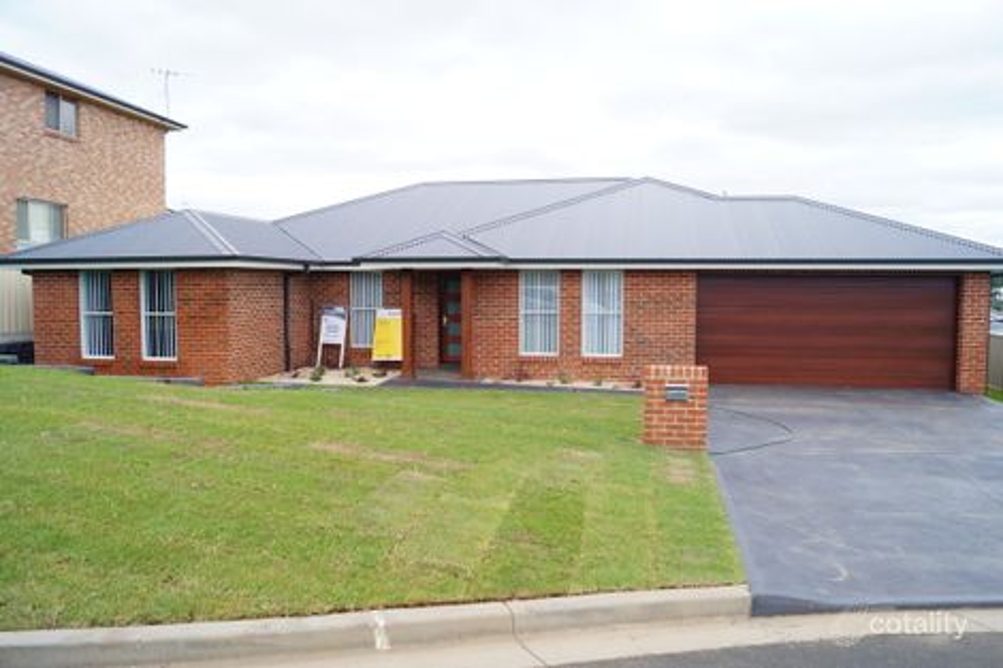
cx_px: 502
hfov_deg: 67.4
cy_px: 334
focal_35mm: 27
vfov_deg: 47.9
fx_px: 752
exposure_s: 1/160
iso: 100
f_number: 5.6
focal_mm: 18
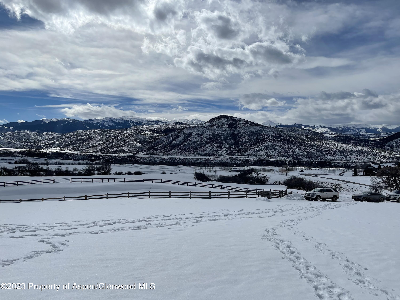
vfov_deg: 53.1
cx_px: 200
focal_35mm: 26
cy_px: 150
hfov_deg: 67.3
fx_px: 300
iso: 32
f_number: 1.6
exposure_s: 1/17544
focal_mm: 5.1
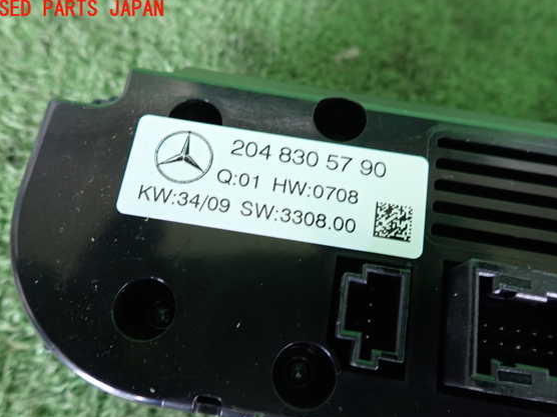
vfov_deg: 51.3
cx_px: 283
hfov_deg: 65.3
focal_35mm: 27
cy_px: 222
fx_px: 434
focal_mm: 4.5
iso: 320
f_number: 2
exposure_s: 1/30
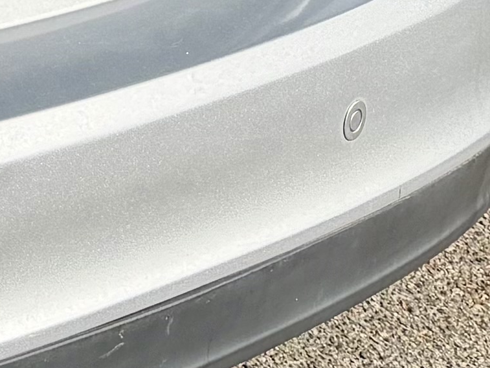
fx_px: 2563
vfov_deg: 7.7
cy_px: -510
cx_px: -788
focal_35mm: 181
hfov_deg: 9.4
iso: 100
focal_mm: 6.76
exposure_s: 1/3021
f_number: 1.78
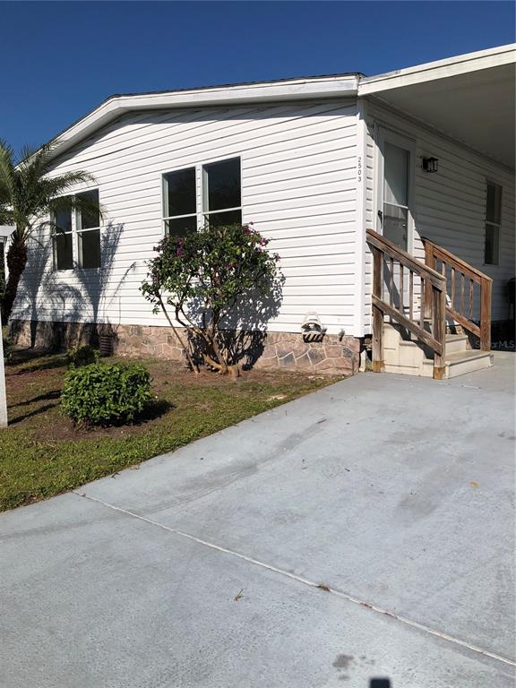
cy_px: 344
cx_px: 258
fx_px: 557
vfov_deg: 63.4
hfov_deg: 49.7
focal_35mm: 28
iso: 20
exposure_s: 1/5405
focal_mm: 3.99
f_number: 1.8
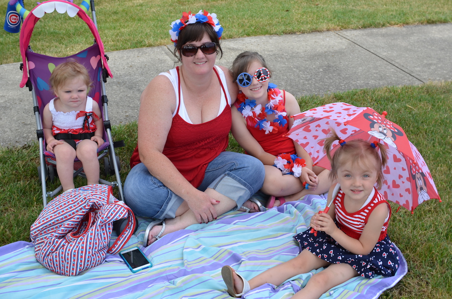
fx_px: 564
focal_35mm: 45
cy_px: 150
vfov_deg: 29.7
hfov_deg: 43.7
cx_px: 226
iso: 180
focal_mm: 30
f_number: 8
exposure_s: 1/250
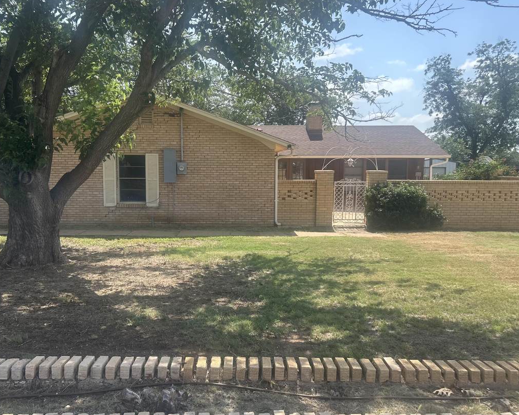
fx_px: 492
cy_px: 215
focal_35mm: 32
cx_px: 230
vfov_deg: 45.8
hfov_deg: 55.5
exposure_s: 1/2045
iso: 50
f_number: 1.5
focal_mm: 5.7
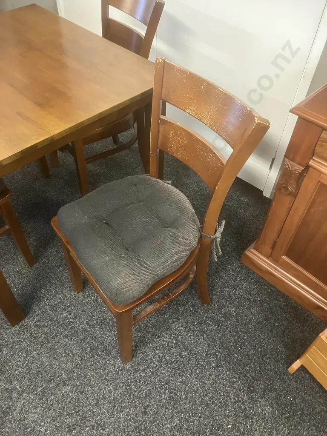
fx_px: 353
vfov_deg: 63.4
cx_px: 164
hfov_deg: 49.7
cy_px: 218
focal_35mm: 28
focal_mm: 3.99
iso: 320
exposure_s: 1/25
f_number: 1.8
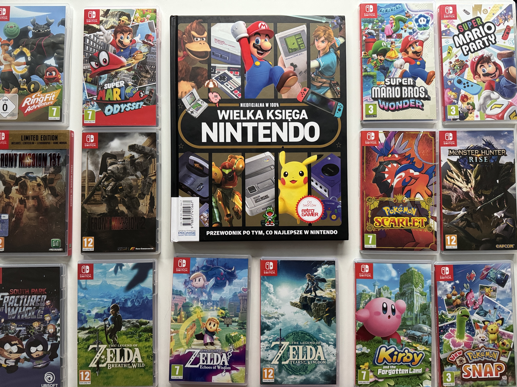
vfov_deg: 56.8
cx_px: 258
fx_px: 358
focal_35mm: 24
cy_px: 194
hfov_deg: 71.6
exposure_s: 1/60
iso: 400
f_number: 1.78
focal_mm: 6.76
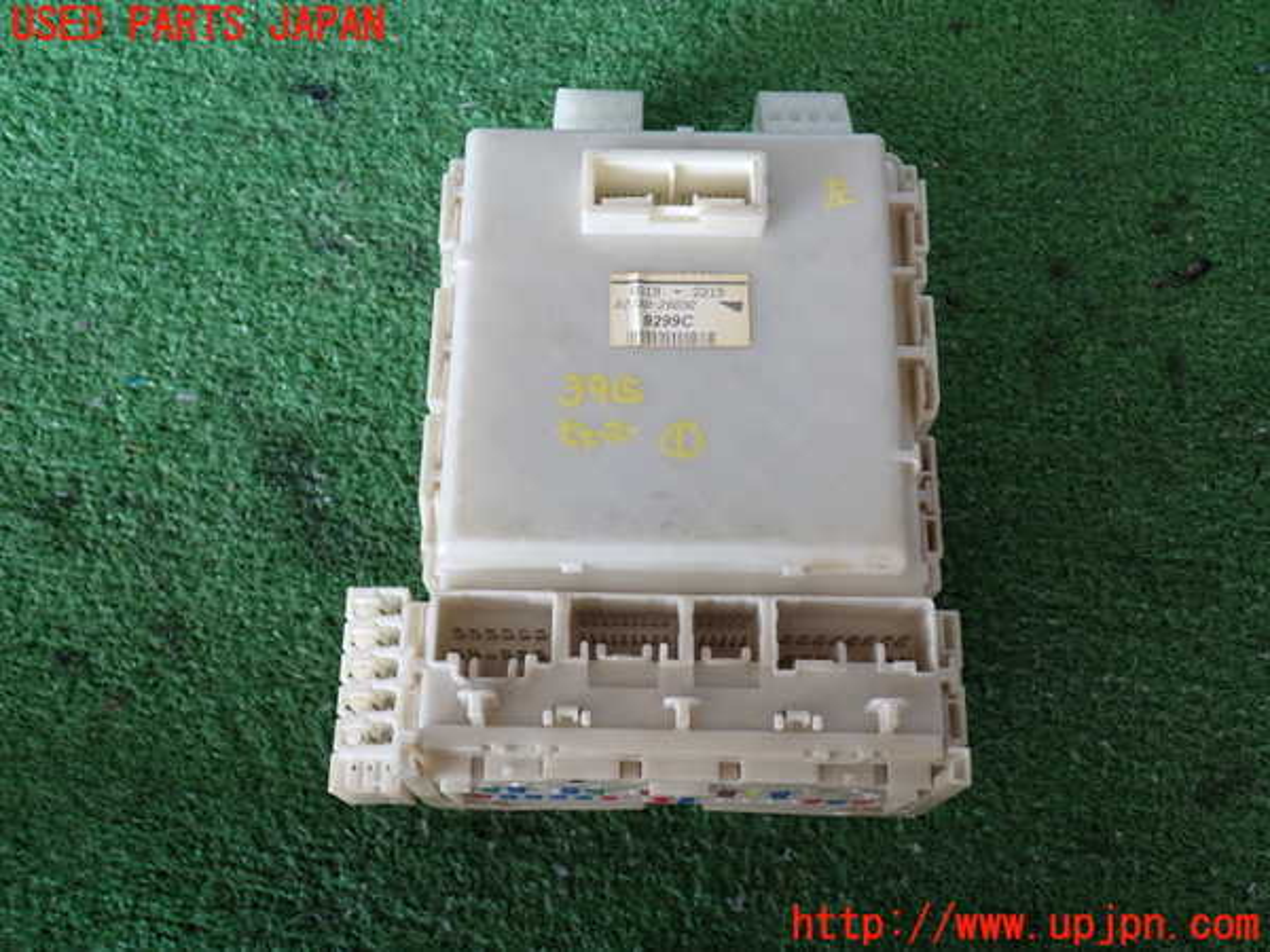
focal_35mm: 36
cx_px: 635
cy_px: 476
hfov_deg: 51.4
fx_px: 1321
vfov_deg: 39.7
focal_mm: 6.37
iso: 160
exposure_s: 1/80
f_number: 2.5
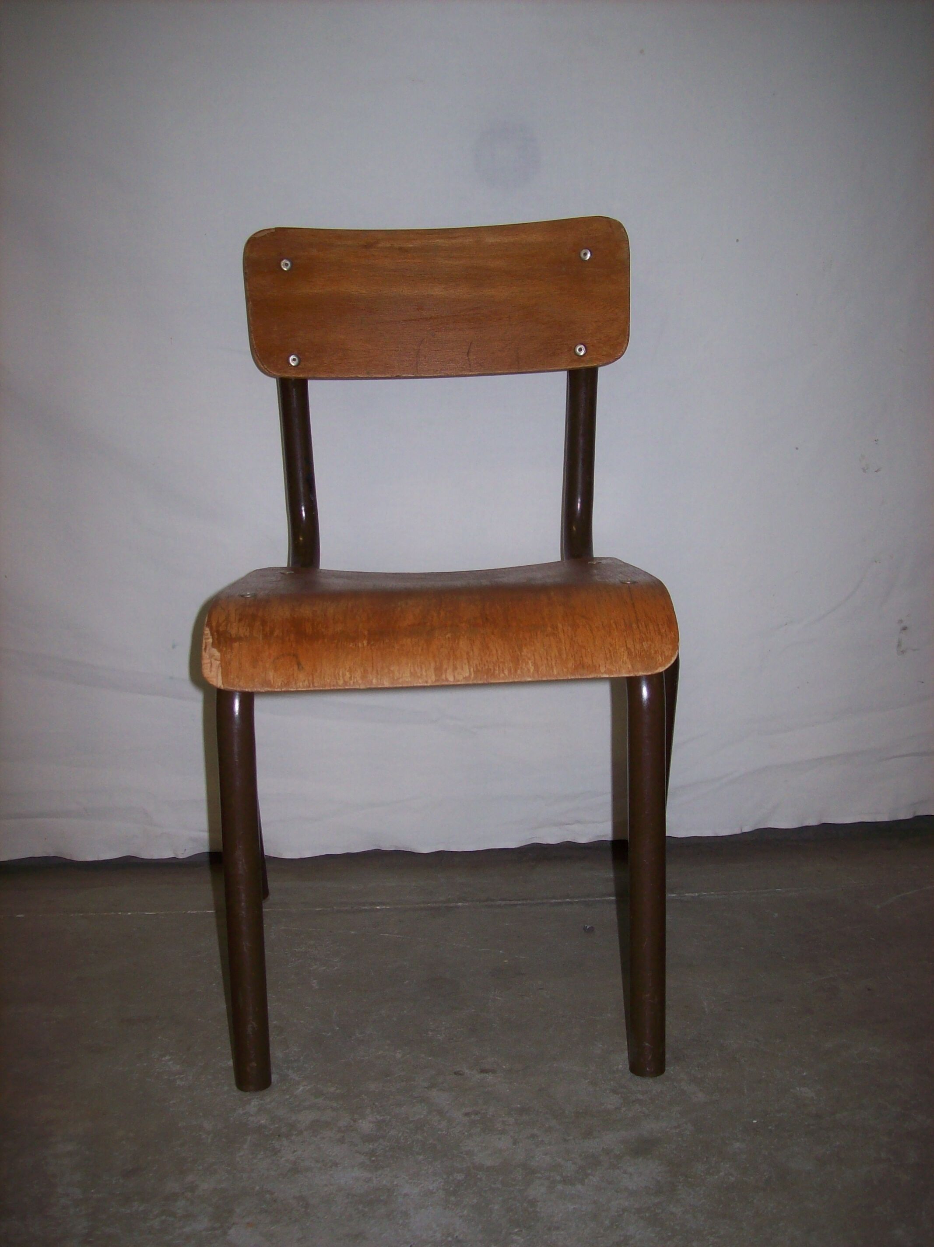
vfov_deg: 51.4
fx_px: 1296
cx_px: 467
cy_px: 624
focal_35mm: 36
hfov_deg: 39.6
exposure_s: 1/64
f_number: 2.7
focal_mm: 6
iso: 80
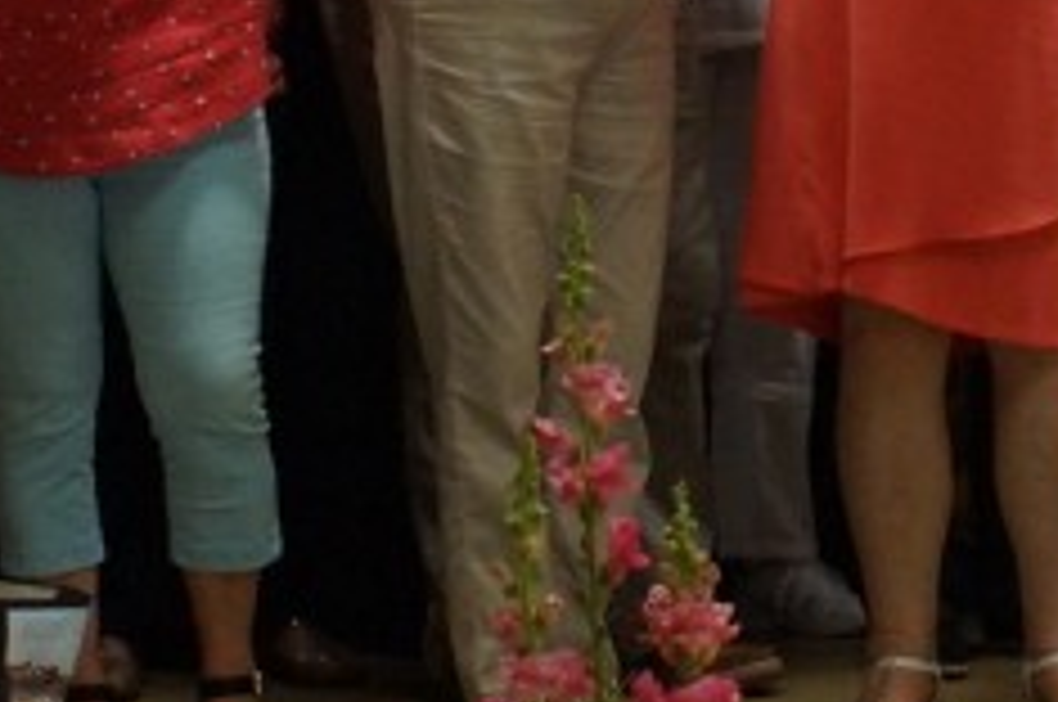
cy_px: -72
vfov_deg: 9.4
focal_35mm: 144
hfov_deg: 14.2
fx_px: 4226
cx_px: 824
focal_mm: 22
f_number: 4
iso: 1600
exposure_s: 1/100
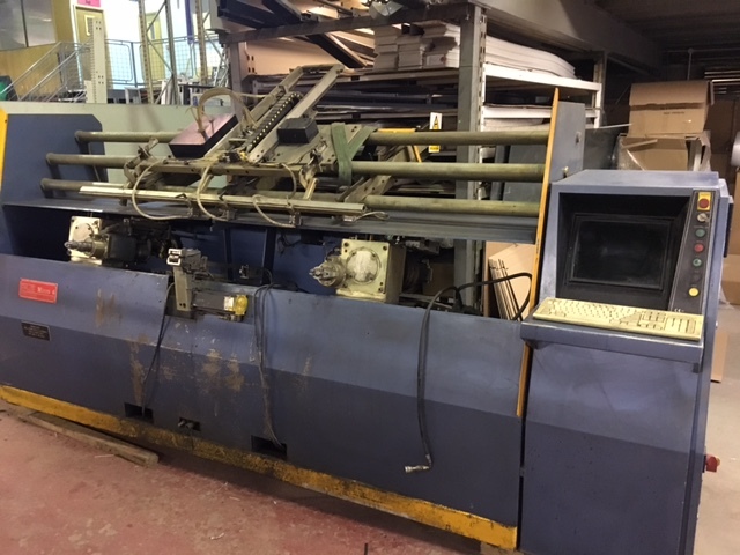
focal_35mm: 29
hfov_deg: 61.7
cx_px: 370
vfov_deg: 48.2
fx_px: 620
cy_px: 278
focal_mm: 4.15
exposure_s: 1/17
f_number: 2.2
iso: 320
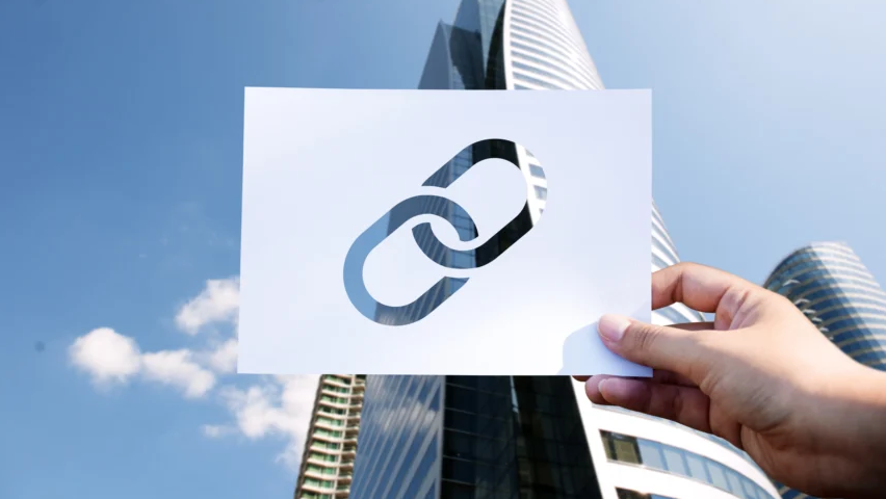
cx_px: 445
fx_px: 1739
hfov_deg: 28.6
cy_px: 219
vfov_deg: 16.3
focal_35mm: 74
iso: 200
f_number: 2.8
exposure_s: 1/500
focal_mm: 70
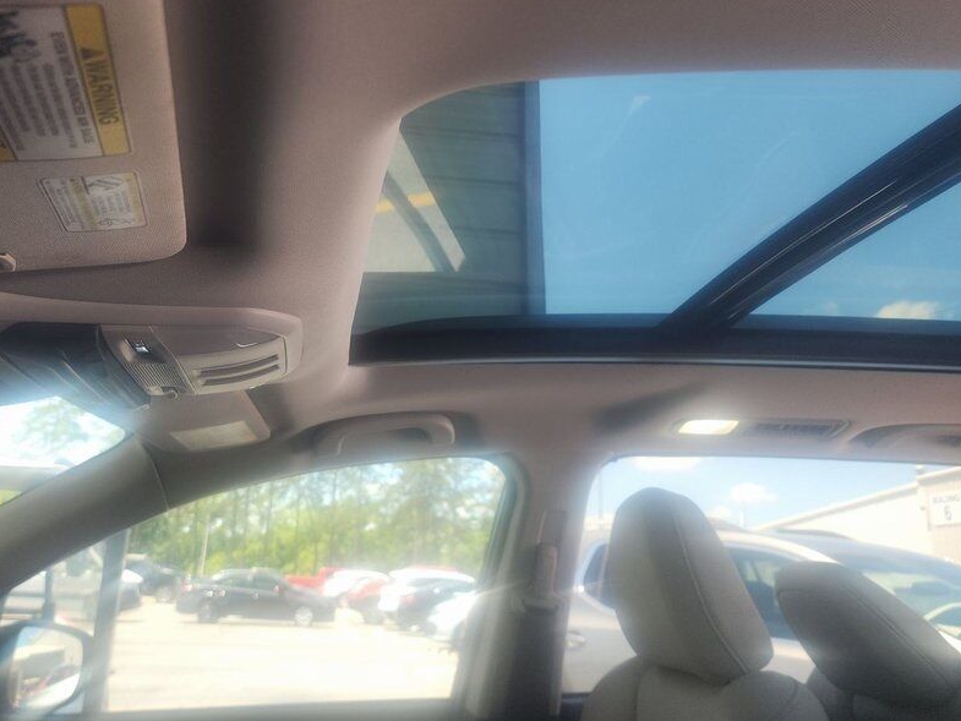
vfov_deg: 46.3
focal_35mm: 30
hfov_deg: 59.7
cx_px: 406
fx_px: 833
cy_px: 264
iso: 65
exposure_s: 1/59
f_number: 1.8
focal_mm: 6.4
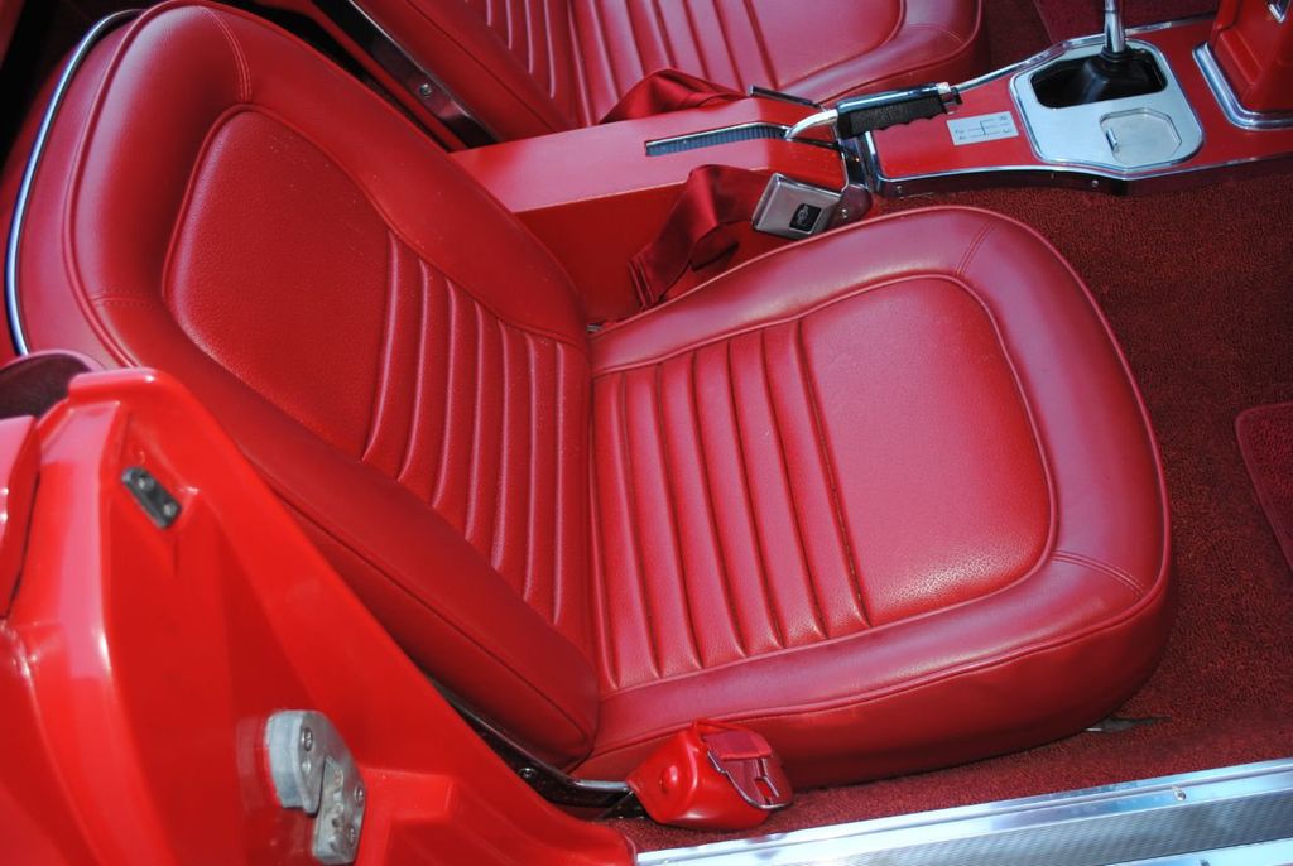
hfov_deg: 49.5
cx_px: 646
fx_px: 1403
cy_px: 433
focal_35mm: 39
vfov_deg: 34.3
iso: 100
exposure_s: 1/60
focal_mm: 26
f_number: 4.2
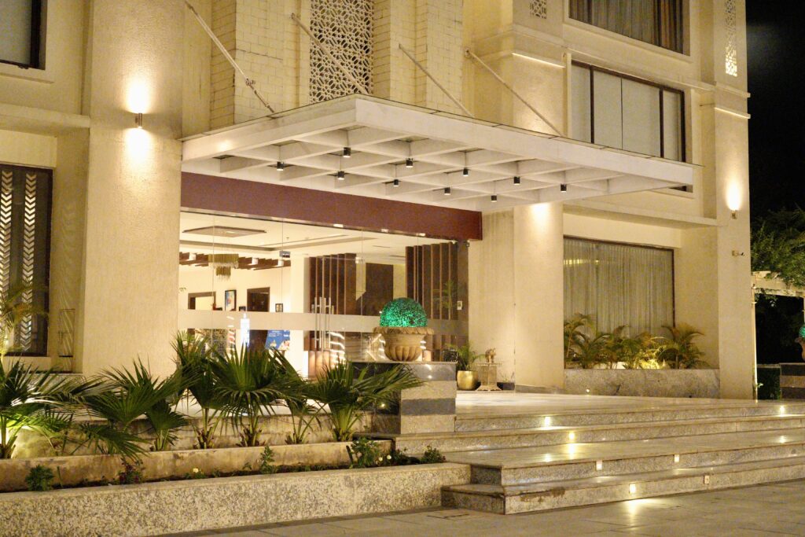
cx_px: 402
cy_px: 268
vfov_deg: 27.0
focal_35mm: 50
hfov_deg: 39.6
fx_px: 1118
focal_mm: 50
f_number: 5
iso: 32000
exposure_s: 1/160
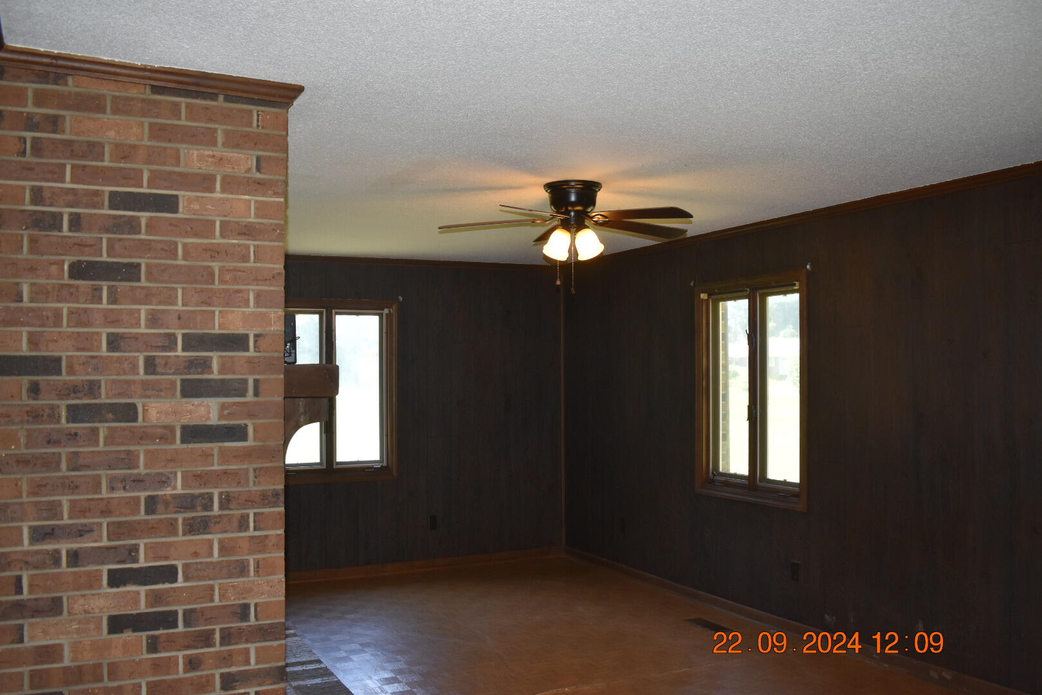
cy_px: 348
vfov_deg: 40.0
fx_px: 955
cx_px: 521
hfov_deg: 57.2
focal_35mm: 33
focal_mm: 22
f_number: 4.5
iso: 800
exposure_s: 1/200
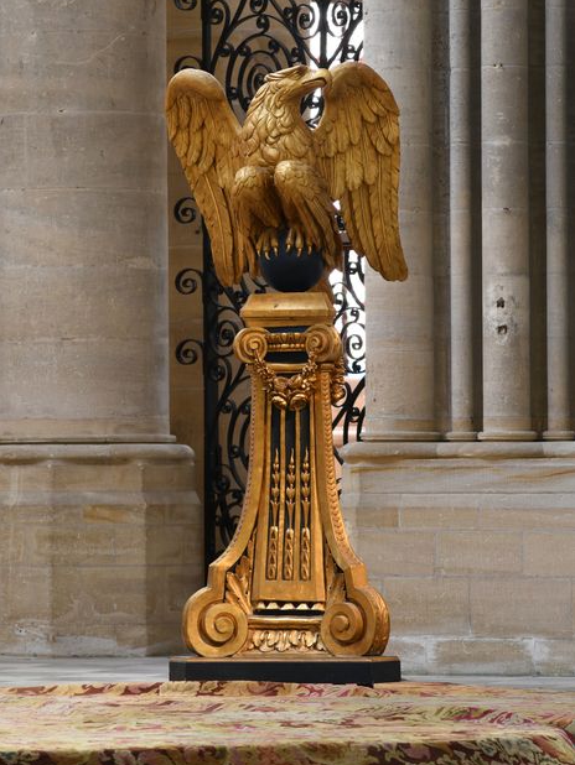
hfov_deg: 7.6
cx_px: 287
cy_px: 363
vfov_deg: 10.1
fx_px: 4338
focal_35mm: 196
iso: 64
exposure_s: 1.3
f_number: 8
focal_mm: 180
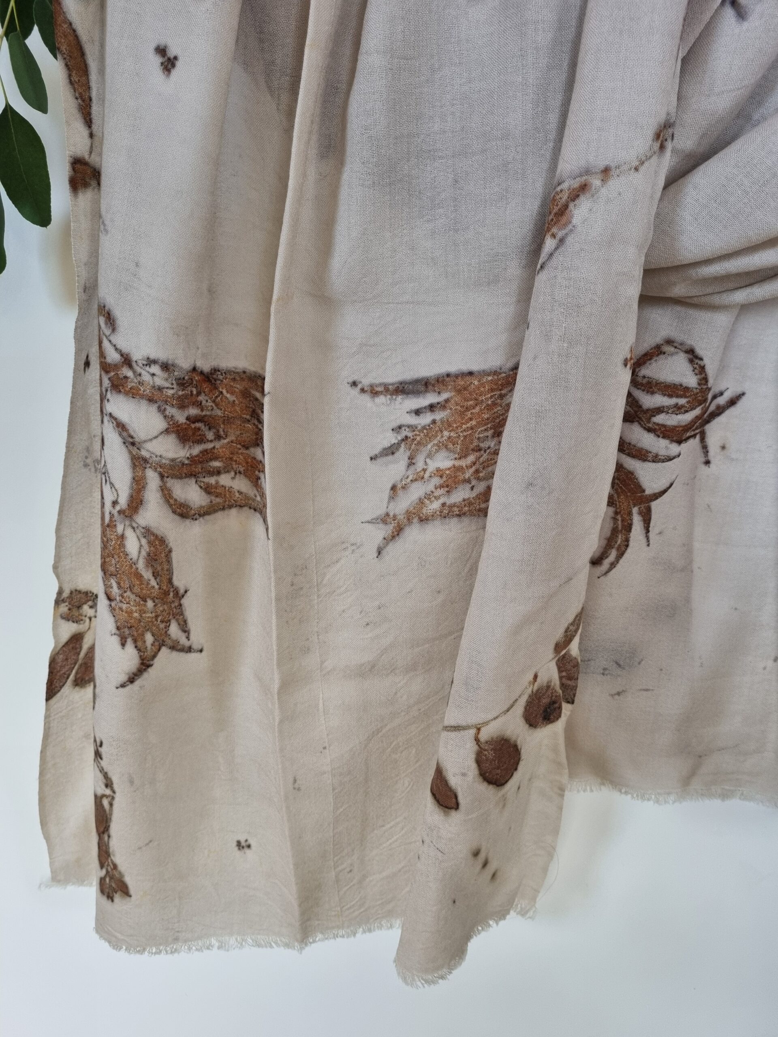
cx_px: 389
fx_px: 779
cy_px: 518
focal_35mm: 26
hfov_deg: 53.1
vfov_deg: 67.3
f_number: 1.8
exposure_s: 1/100
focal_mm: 5.4
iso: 200
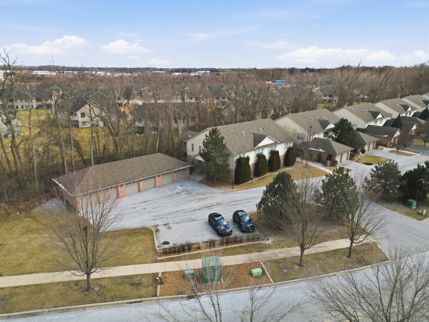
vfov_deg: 56.8
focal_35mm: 24
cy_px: 161
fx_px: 297
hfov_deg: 71.6
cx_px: 214
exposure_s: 1/2000
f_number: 1.7
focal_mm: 6.7
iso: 200
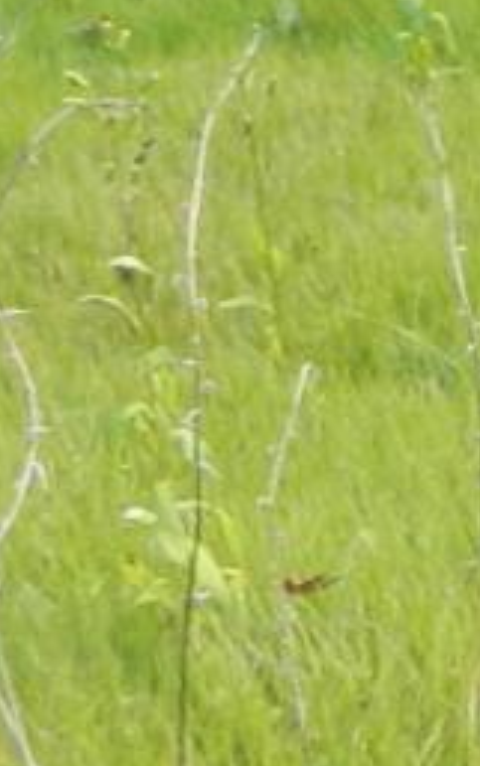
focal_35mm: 211
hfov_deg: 5.6
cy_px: 250
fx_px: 4409
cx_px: 1780
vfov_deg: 9.9
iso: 110
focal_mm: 4.5
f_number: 3.1
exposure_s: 1/125
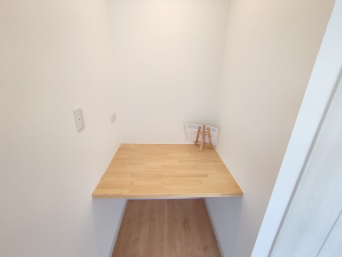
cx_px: 171
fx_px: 158
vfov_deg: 78.2
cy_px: 128
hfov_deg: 94.5
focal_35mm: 16
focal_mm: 1.65
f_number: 2.2
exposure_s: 1/100
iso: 139
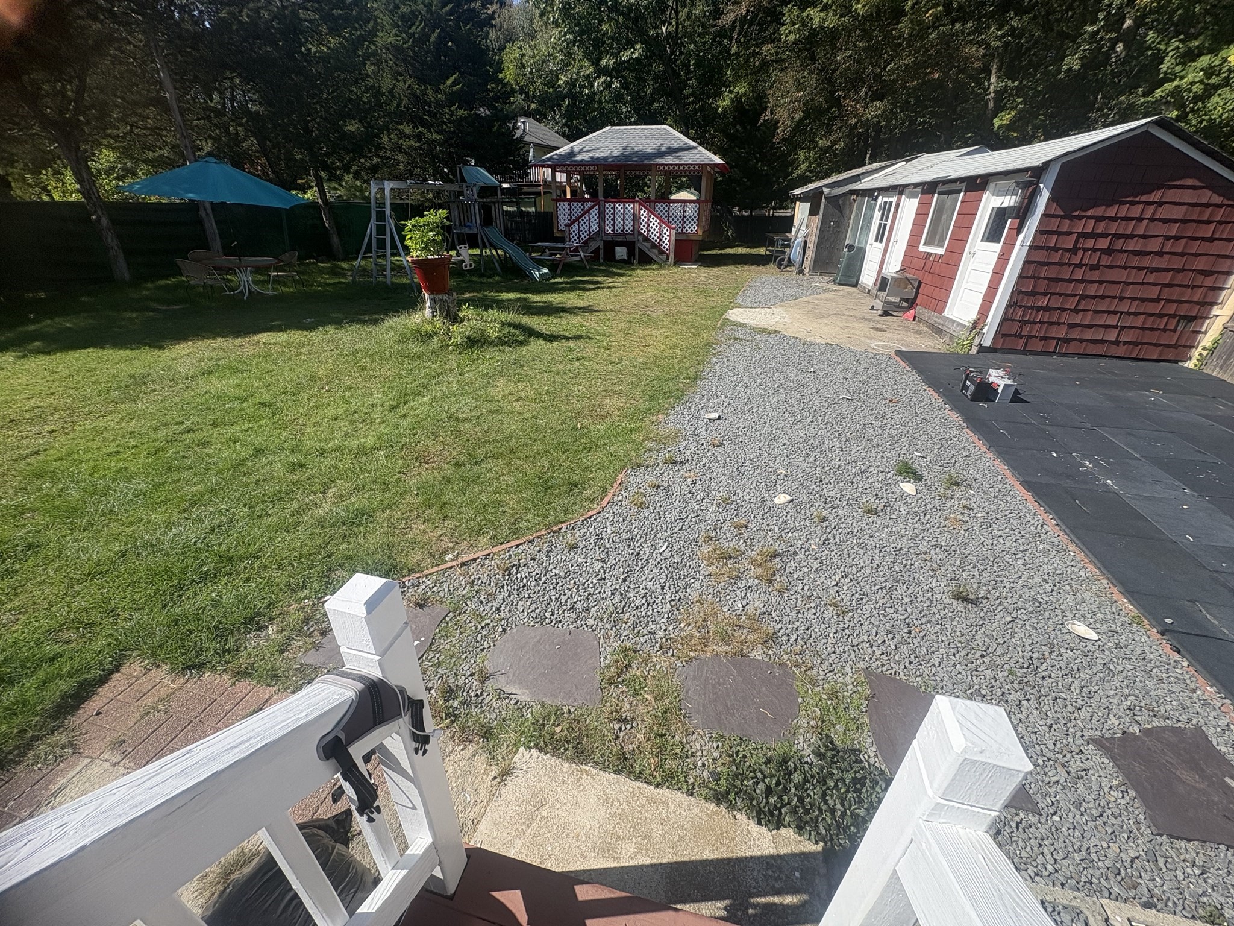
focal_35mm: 14
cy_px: 463
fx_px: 499
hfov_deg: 102.1
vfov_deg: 85.7
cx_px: 617
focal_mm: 2.22
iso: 50
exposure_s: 1/1323
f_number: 2.2
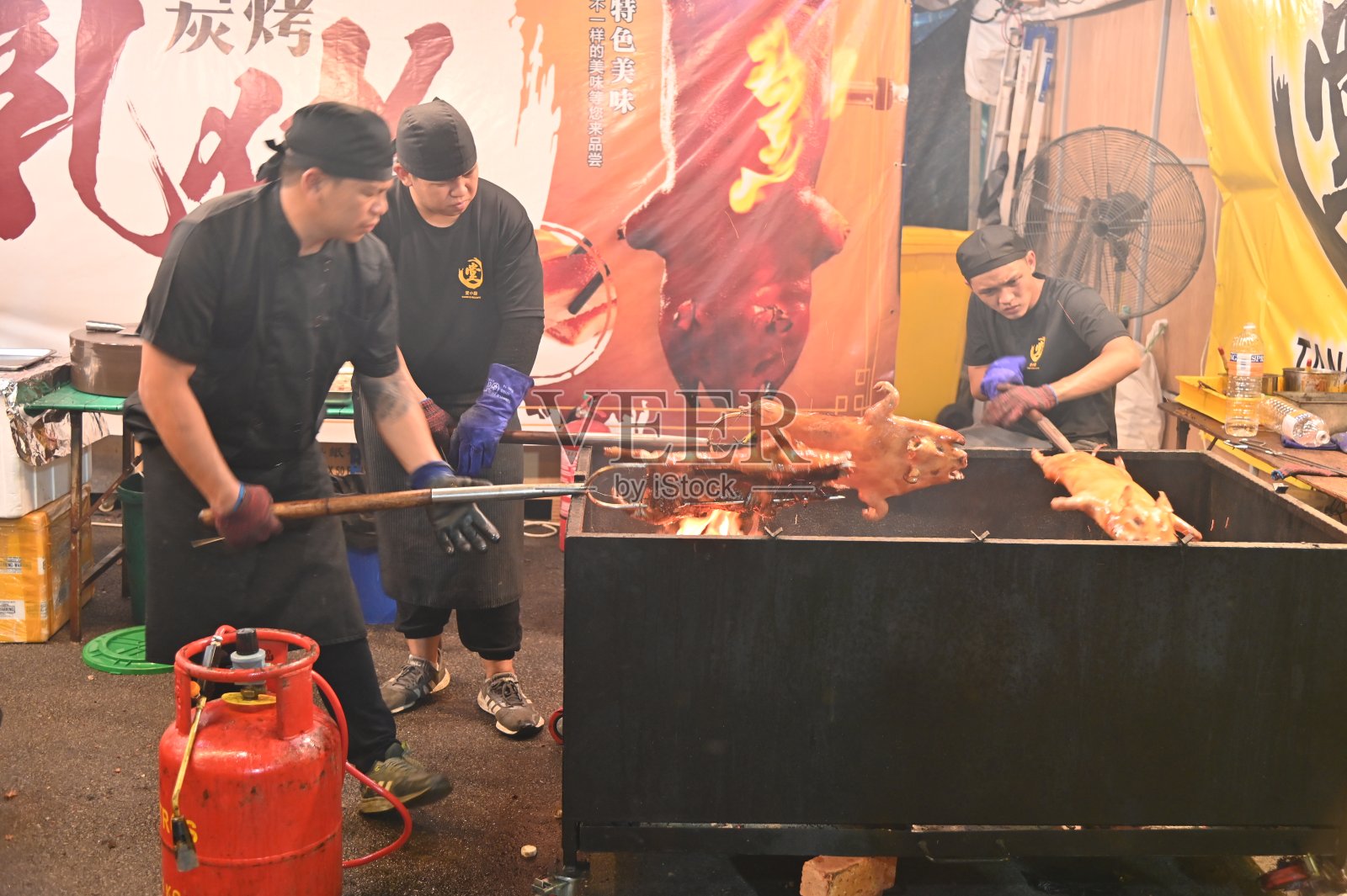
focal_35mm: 38
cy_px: 448
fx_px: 1421
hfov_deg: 50.7
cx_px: 674
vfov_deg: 35.0
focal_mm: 38
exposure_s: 1/40
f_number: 4
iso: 1400
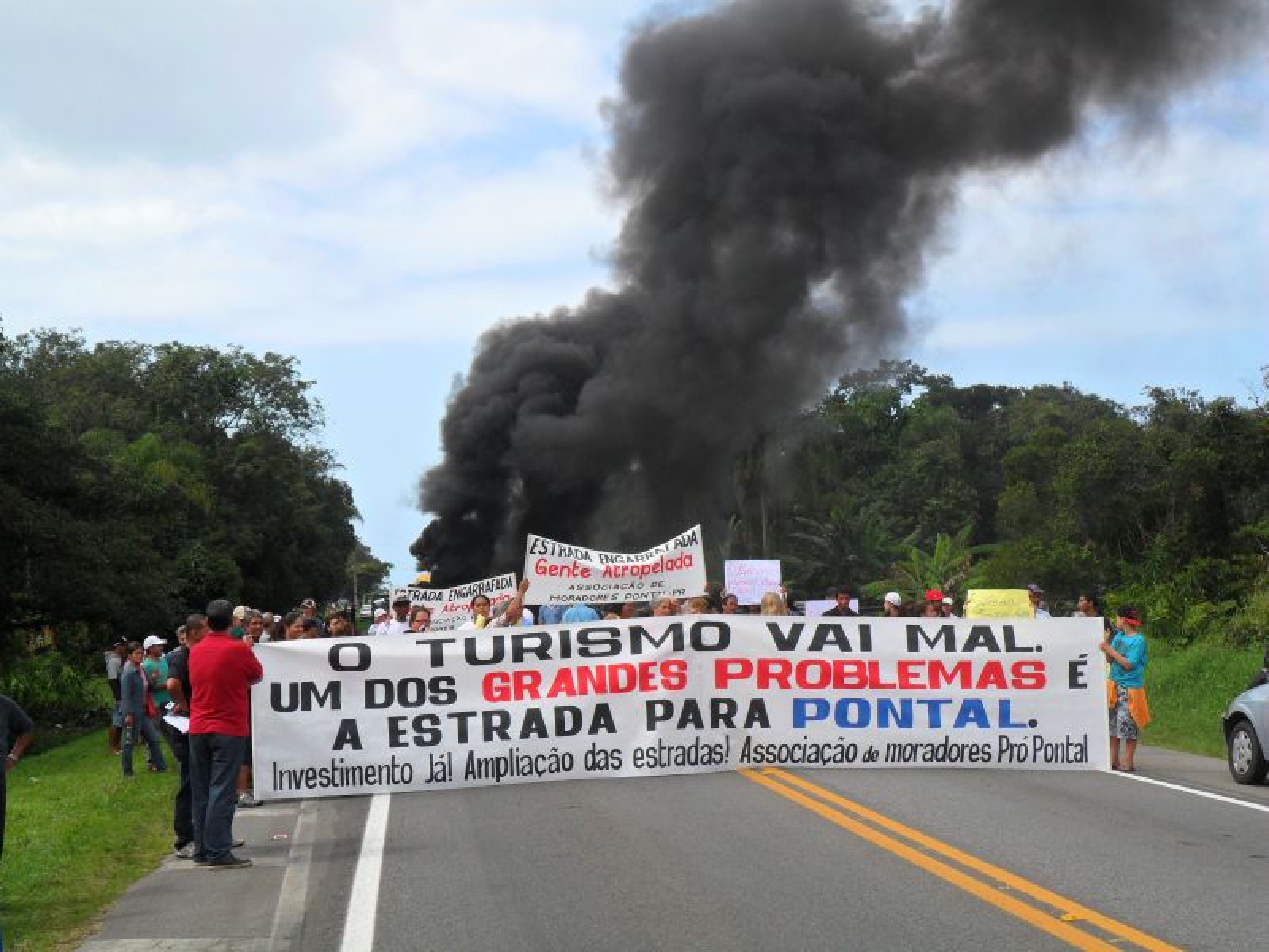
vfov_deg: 28.0
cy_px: 476
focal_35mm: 52
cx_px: 634
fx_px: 1906
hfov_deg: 36.8
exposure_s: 1/500
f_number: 5
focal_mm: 9.3
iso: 100
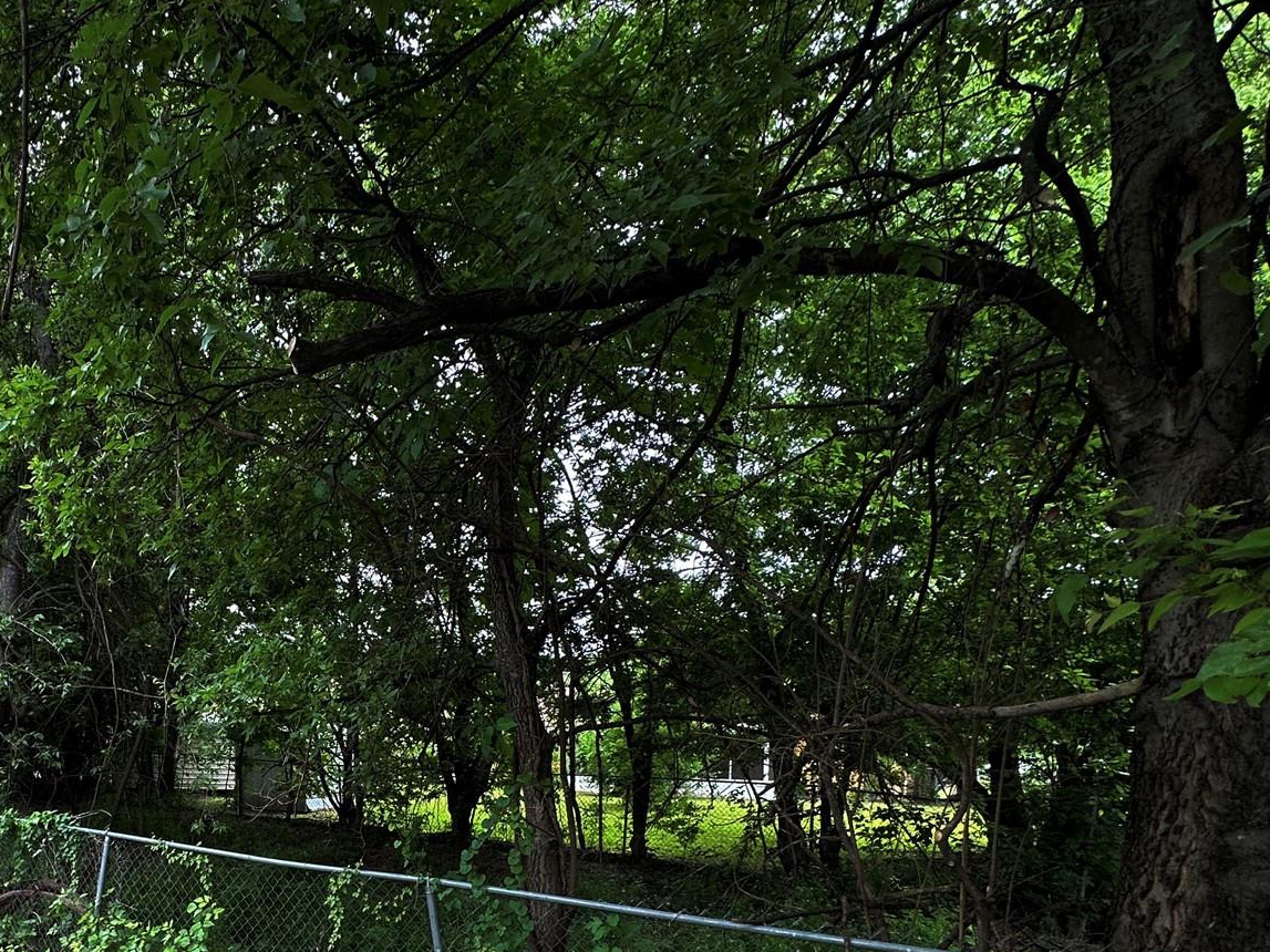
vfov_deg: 50.9
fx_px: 917
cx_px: 226
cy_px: 784
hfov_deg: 62.5
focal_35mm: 25
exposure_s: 1/99
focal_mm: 2.22
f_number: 2.2
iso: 64
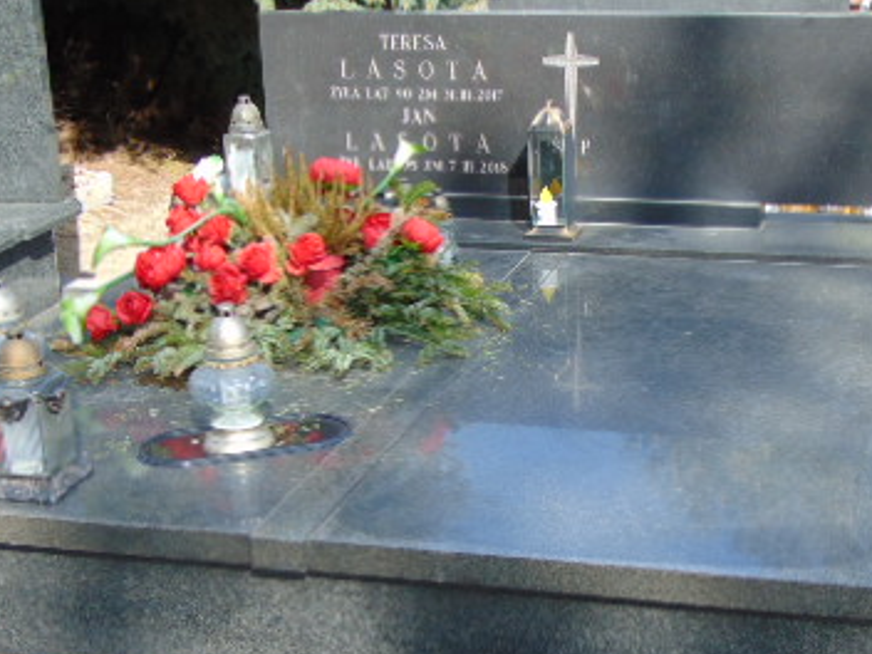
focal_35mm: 71
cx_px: 523
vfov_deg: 20.7
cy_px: 391
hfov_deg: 27.3
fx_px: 1789
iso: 80
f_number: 3.3
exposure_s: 1/320
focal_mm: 6.9
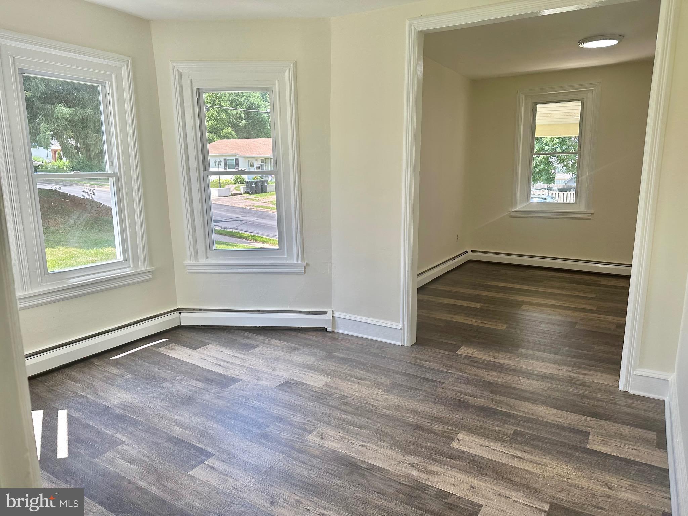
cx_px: 344
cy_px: 258
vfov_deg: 56.8
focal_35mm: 24
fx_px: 477
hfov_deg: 71.6
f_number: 1.78
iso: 80
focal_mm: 6.86
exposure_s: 1/452
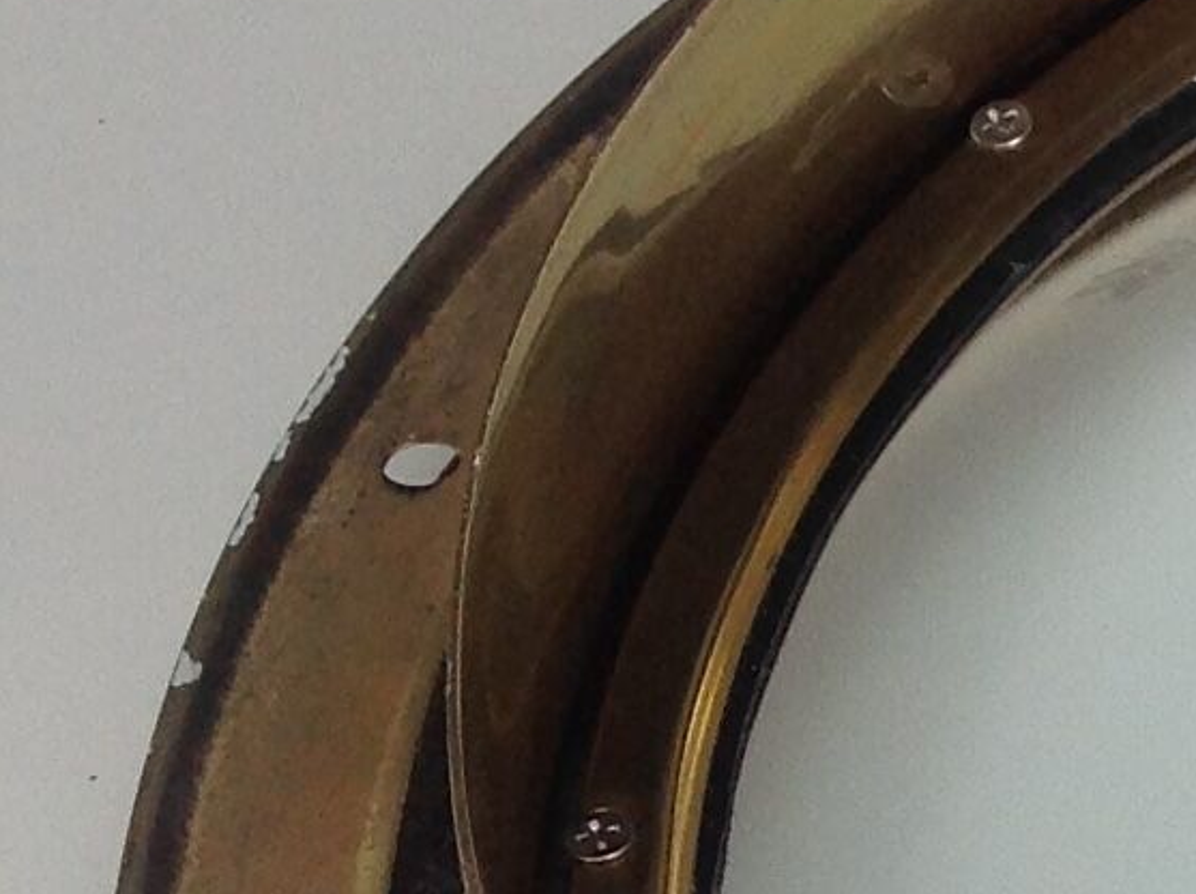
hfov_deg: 11.2
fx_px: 5623
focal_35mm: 163
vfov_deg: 8.9
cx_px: 2194
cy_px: 1292
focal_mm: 4.28
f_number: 2.4
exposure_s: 1/120
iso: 50
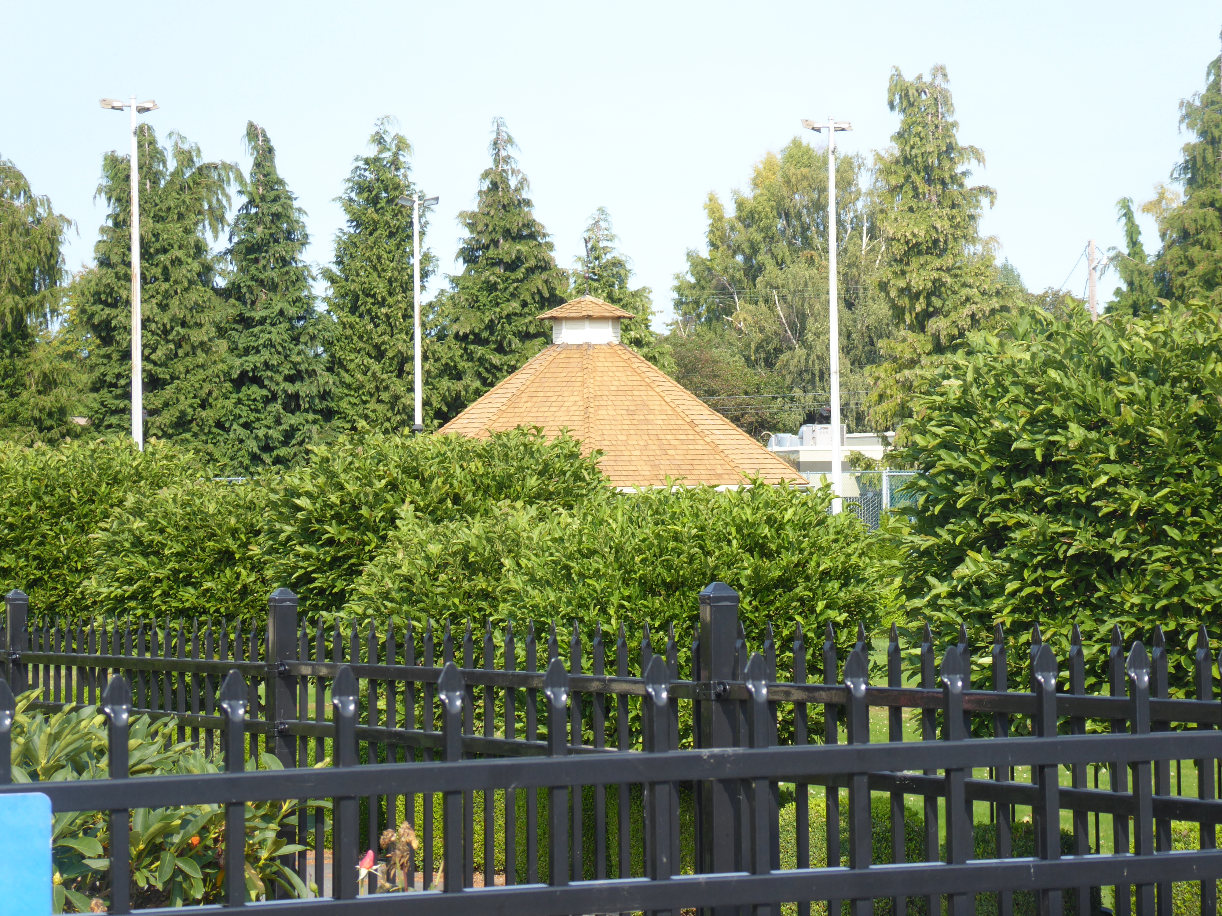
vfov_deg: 12.9
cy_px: 458
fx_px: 4060
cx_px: 611
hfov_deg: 17.1
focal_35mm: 115
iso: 80
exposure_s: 1/160
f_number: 5.1
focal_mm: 20.6
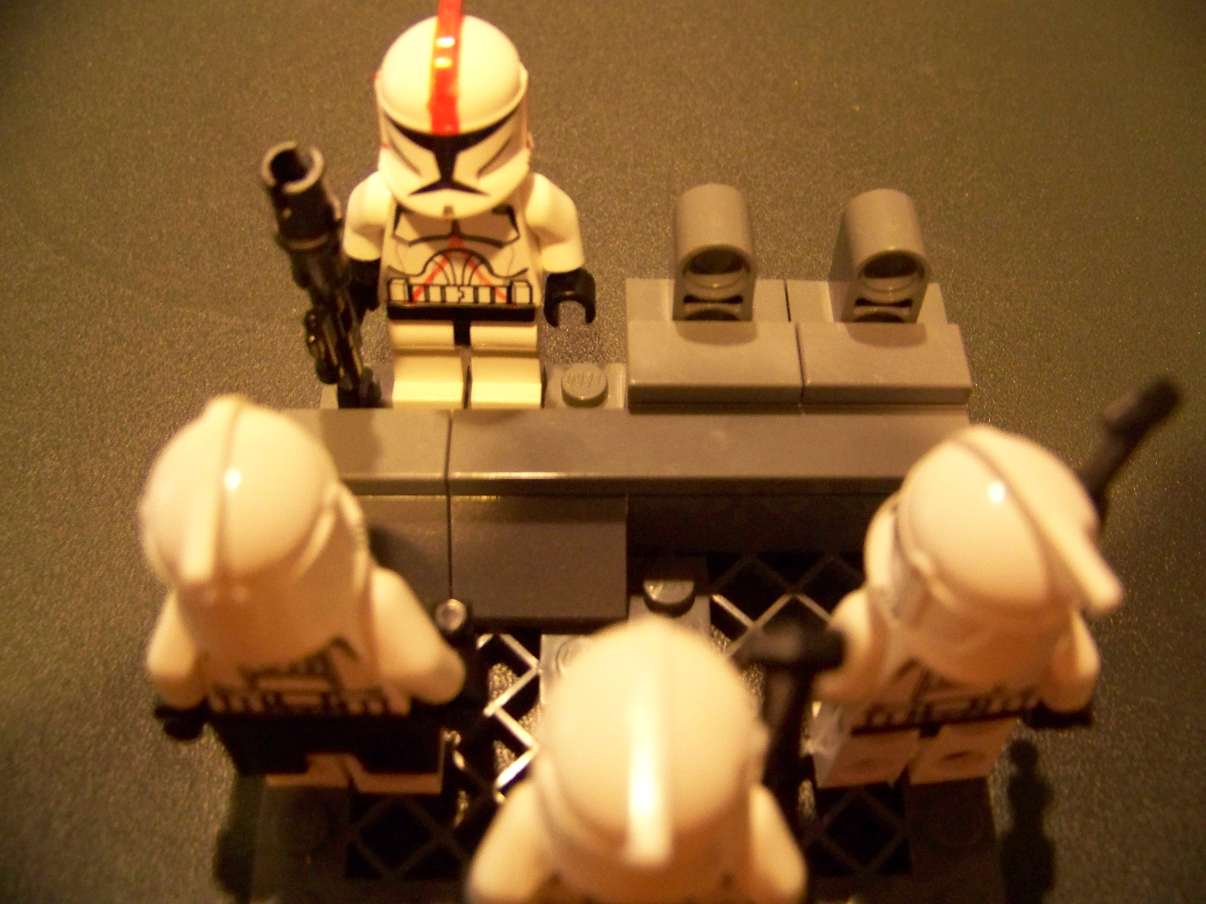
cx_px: 603
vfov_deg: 39.7
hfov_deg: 51.4
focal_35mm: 36
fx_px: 1254
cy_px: 452
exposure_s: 1/8
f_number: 2.8
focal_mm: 5.85
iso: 400
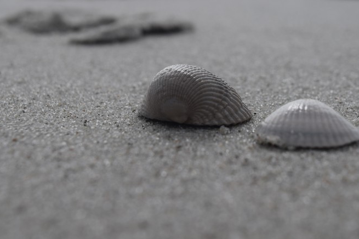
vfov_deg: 18.1
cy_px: 71
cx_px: 234
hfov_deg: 26.9
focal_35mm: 75
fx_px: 748
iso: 200
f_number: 8
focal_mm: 32
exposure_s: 1/1250
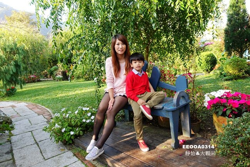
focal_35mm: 24
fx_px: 167
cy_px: 84
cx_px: 125
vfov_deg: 53.1
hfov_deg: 73.8
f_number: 2.8
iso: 125
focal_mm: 8.8
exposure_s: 1/80
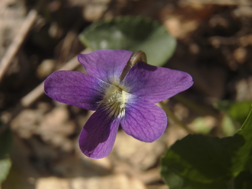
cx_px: 126
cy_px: 94
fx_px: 619
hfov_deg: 23.0
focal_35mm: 85
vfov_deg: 17.4
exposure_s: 1/1250
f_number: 4
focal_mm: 15.2
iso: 125
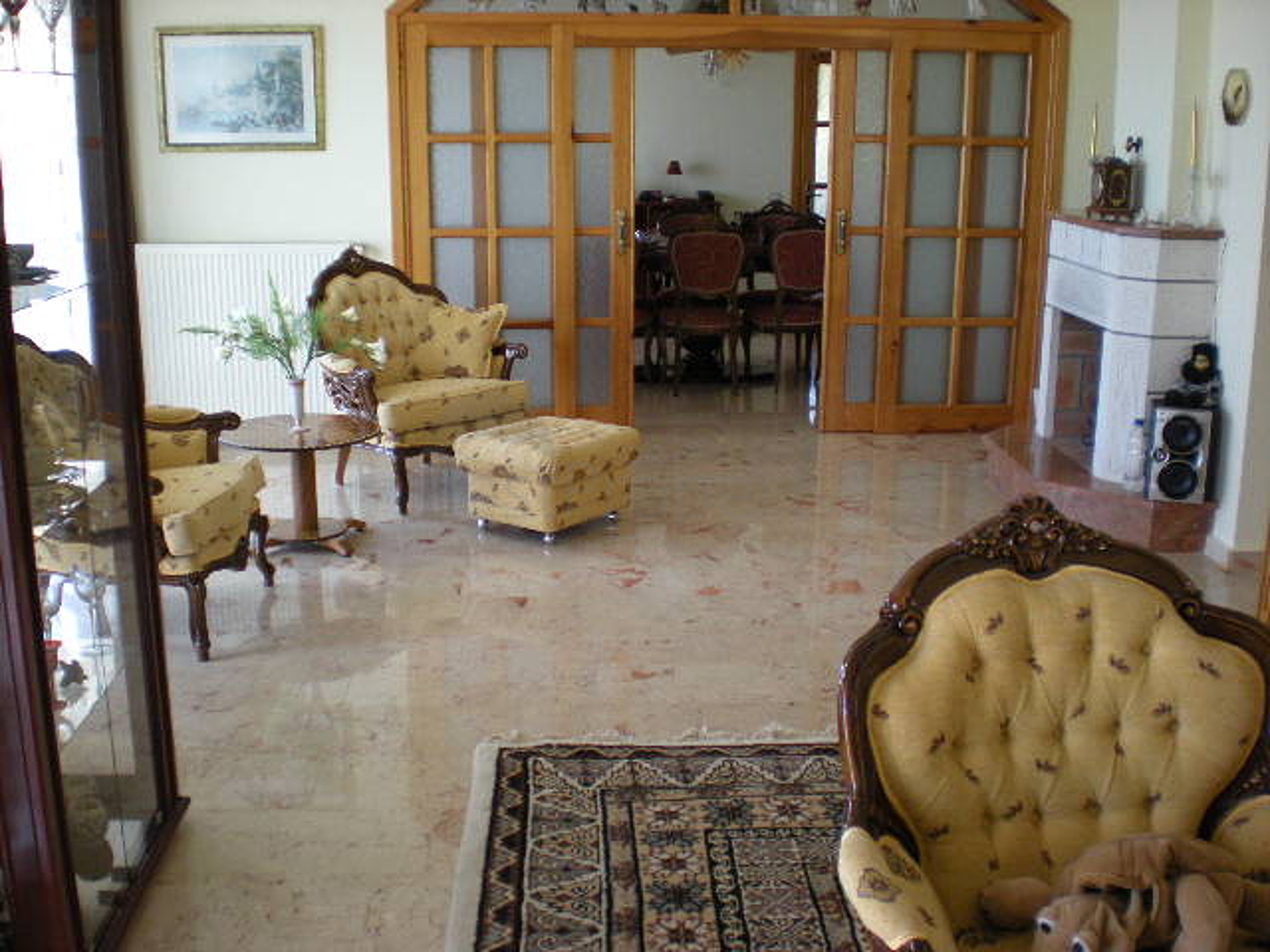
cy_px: 476
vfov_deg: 37.7
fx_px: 1394
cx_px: 635
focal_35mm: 38
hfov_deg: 49.0
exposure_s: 1/27.2
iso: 200
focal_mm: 6.3
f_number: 3.1
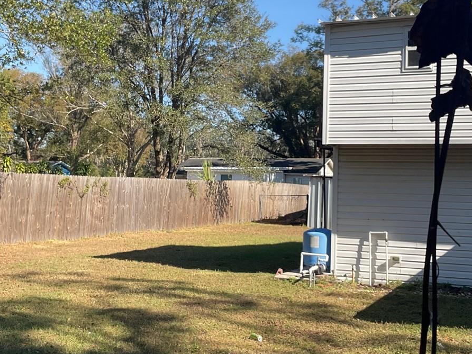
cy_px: 163
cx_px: 270
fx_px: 709
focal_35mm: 52
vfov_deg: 28.0
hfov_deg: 36.7
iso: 16
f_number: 1.8
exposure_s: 1/1076
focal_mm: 3
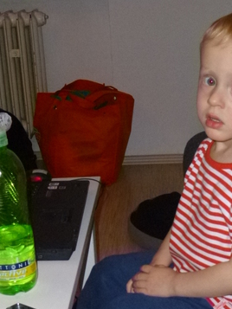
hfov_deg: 22.6
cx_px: 108
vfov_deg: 29.6
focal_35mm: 65
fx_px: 581
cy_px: 201
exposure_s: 1/60
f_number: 3.3
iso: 400
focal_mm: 5.2
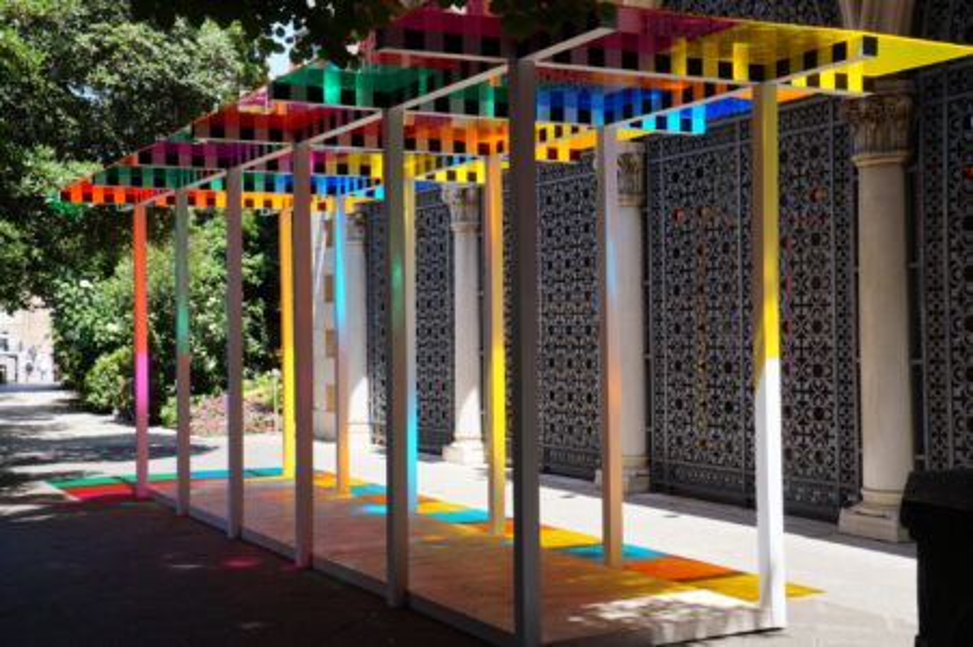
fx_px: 1215
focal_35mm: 45
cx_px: 486
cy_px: 324
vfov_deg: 29.8
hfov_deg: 43.6
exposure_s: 1/60
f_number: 10
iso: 100
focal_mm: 30
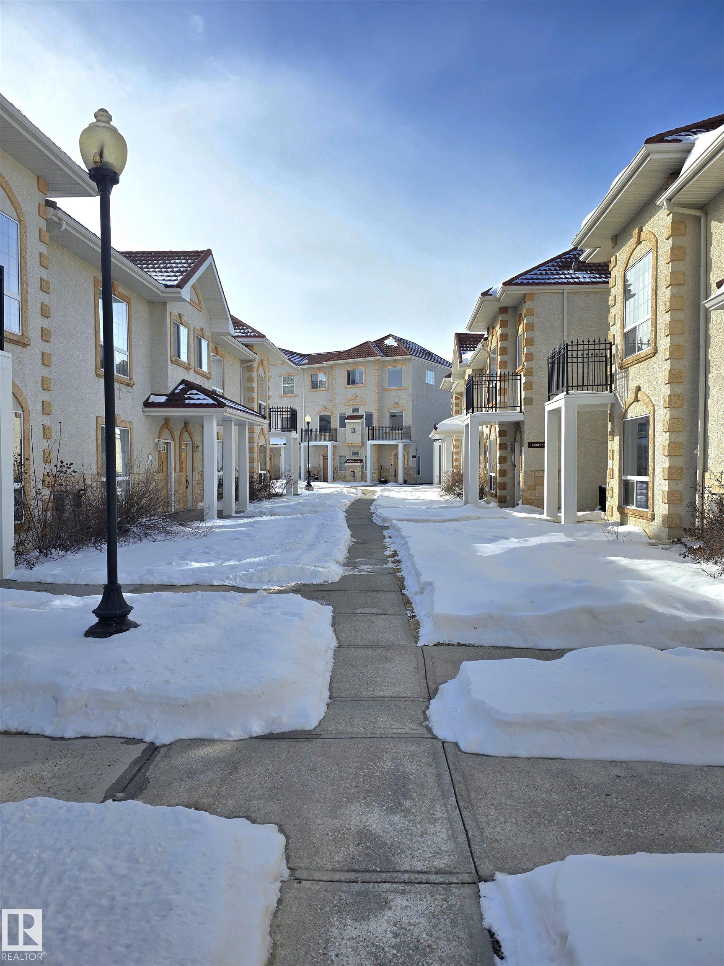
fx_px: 641
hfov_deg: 58.9
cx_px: 362
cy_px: 483
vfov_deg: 73.9
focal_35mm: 23
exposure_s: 1/1111
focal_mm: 6.3
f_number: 1.7
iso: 12
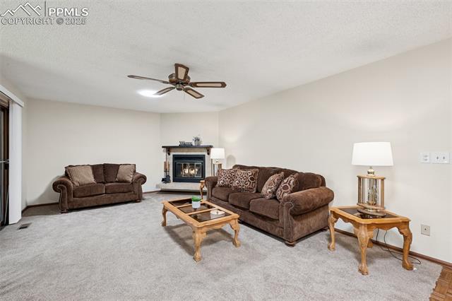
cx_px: 226
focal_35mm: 15
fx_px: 188
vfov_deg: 77.3
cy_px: 150
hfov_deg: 100.4
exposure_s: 1/6
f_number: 11
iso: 800
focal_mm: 15
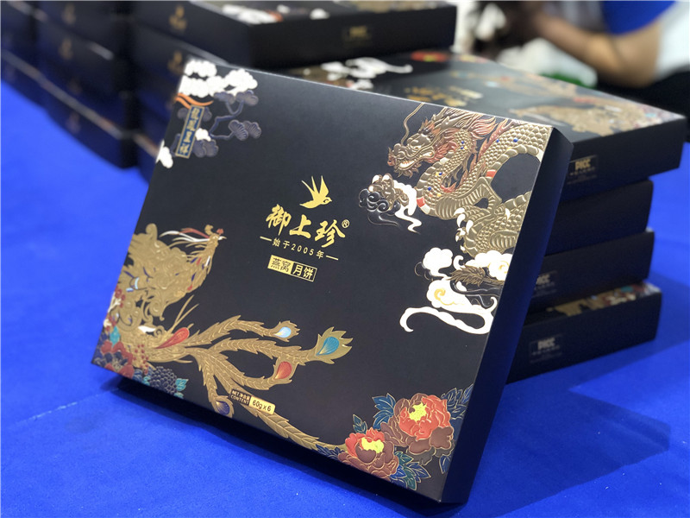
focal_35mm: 52
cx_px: 345
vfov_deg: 28.0
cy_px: 259
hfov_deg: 36.8
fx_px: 1037
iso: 160
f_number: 2.4
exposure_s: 1/15
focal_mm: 6
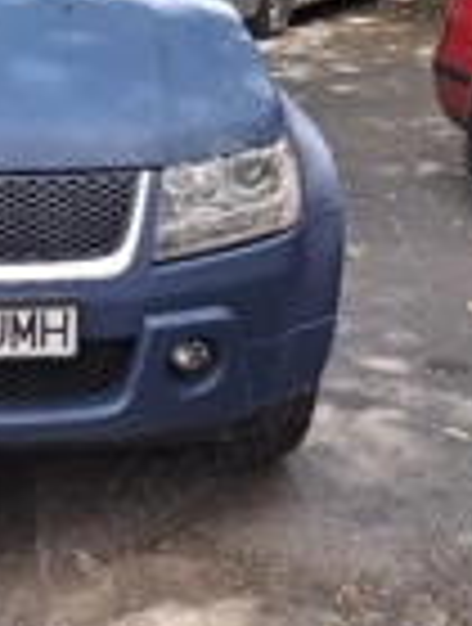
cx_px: -81
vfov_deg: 29.0
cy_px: 189
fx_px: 1194
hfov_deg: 21.0
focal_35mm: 66
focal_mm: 5.54
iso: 50
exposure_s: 1/169
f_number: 1.8
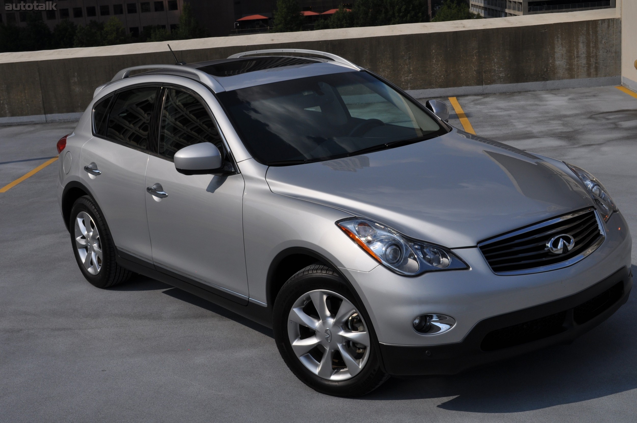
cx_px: 318
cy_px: 212
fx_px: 928
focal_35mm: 52
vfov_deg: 25.7
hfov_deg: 37.9
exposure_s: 1/640
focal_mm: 35
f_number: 13
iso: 200
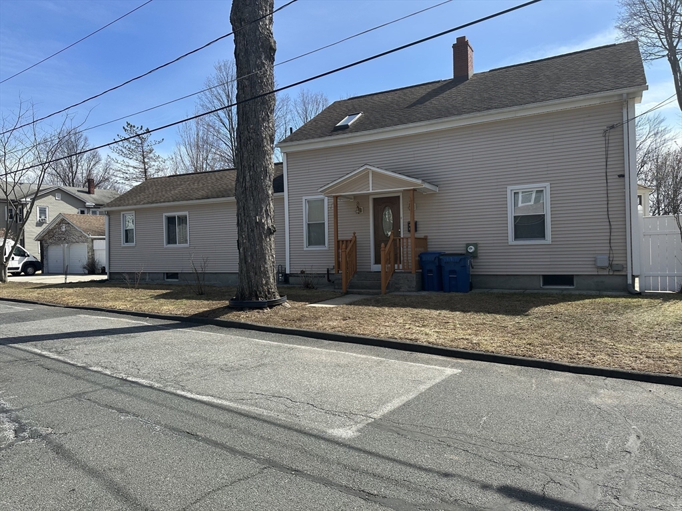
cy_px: 256
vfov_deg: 56.8
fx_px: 473
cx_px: 341
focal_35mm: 24
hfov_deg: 71.6
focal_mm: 6.86
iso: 80
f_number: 1.78
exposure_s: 1/3247
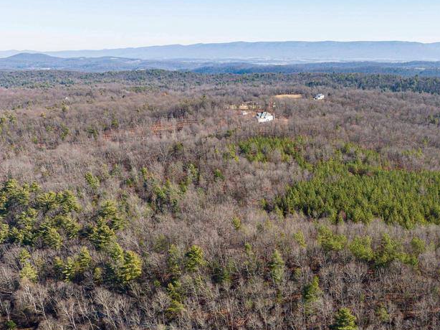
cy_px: 256
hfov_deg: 45.1
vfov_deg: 35.0
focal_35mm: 40
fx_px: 508
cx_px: 333
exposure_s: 1/1600
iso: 250
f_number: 2.8
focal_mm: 12.29
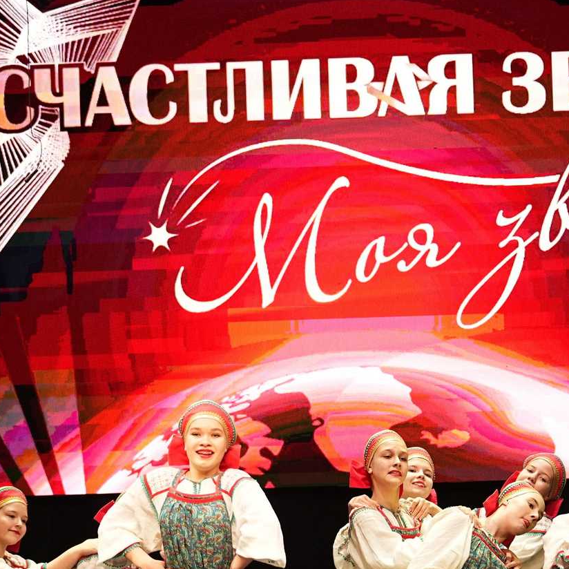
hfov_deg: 6.4
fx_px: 5058
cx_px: 324
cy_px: 409
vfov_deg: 6.4
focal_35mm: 272
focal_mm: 103
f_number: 2.8
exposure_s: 1/400
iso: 1600
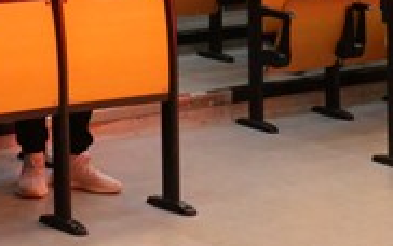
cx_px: 35
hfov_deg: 14.1
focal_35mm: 147
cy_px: -226
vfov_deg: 8.5
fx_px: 1575
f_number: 8
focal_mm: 18
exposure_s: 1/8
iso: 3200
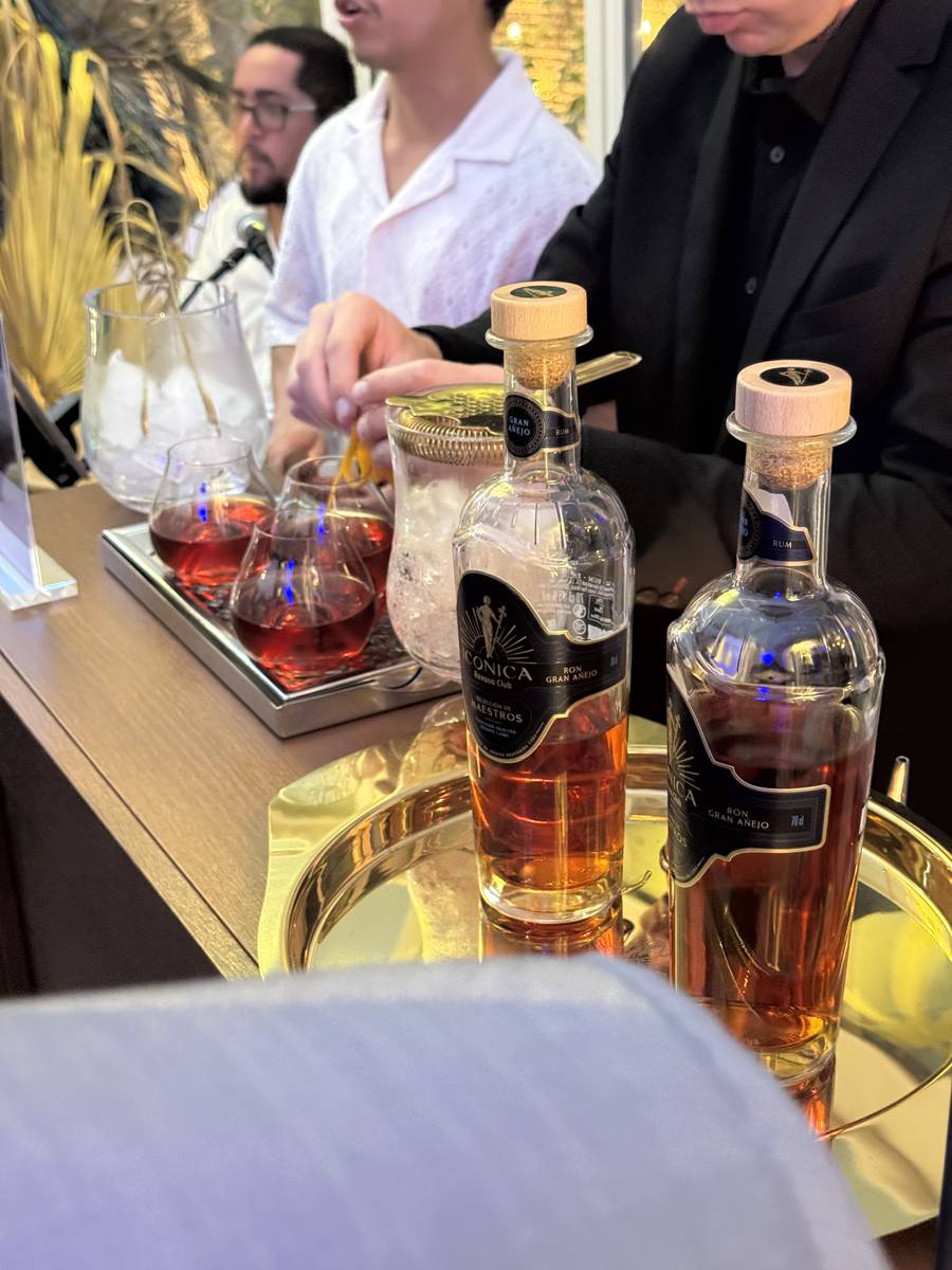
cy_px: 635
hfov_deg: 30.3
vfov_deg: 39.7
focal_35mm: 48
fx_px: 1760
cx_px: 476
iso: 640
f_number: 1.78
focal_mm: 6.76
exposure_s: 1/25
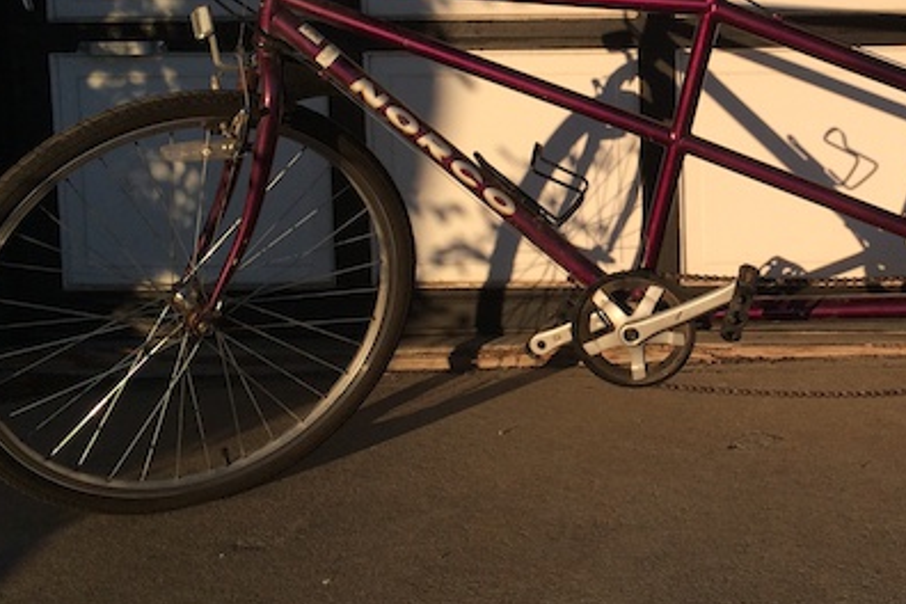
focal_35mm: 61
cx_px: 810
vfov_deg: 21.9
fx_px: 1535
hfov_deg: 31.4
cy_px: 112
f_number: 2.2
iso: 32
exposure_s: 1/1244
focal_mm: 4.15
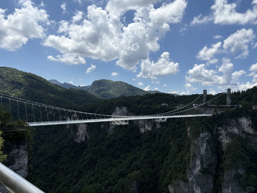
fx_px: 193
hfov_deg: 67.3
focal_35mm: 26
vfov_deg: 53.1
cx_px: 128
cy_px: 96
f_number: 1.6
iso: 50
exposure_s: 1/5814
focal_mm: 5.96
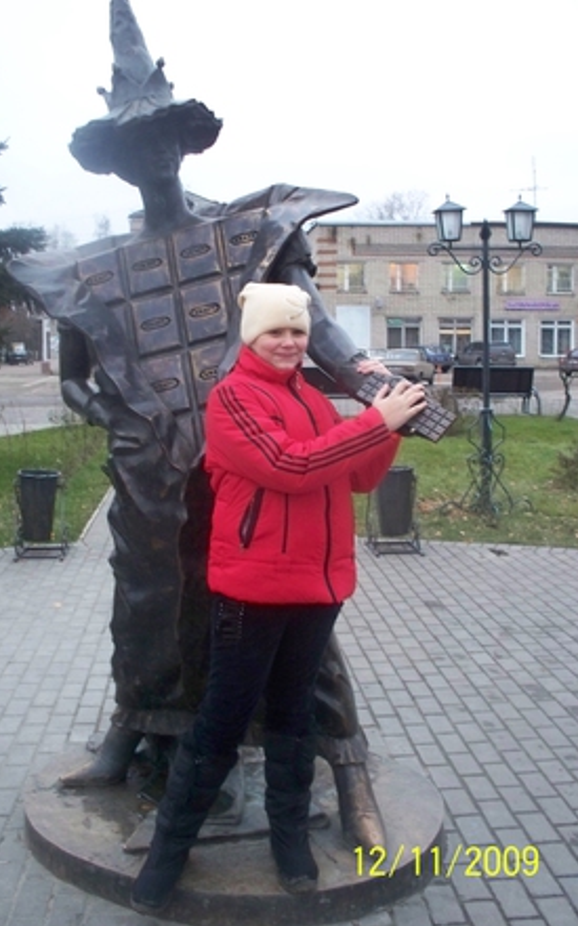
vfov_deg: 50.4
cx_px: 263
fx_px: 985
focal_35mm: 39
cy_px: 456
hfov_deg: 32.7
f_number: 2.8
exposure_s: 1/30
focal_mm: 7.54
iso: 400
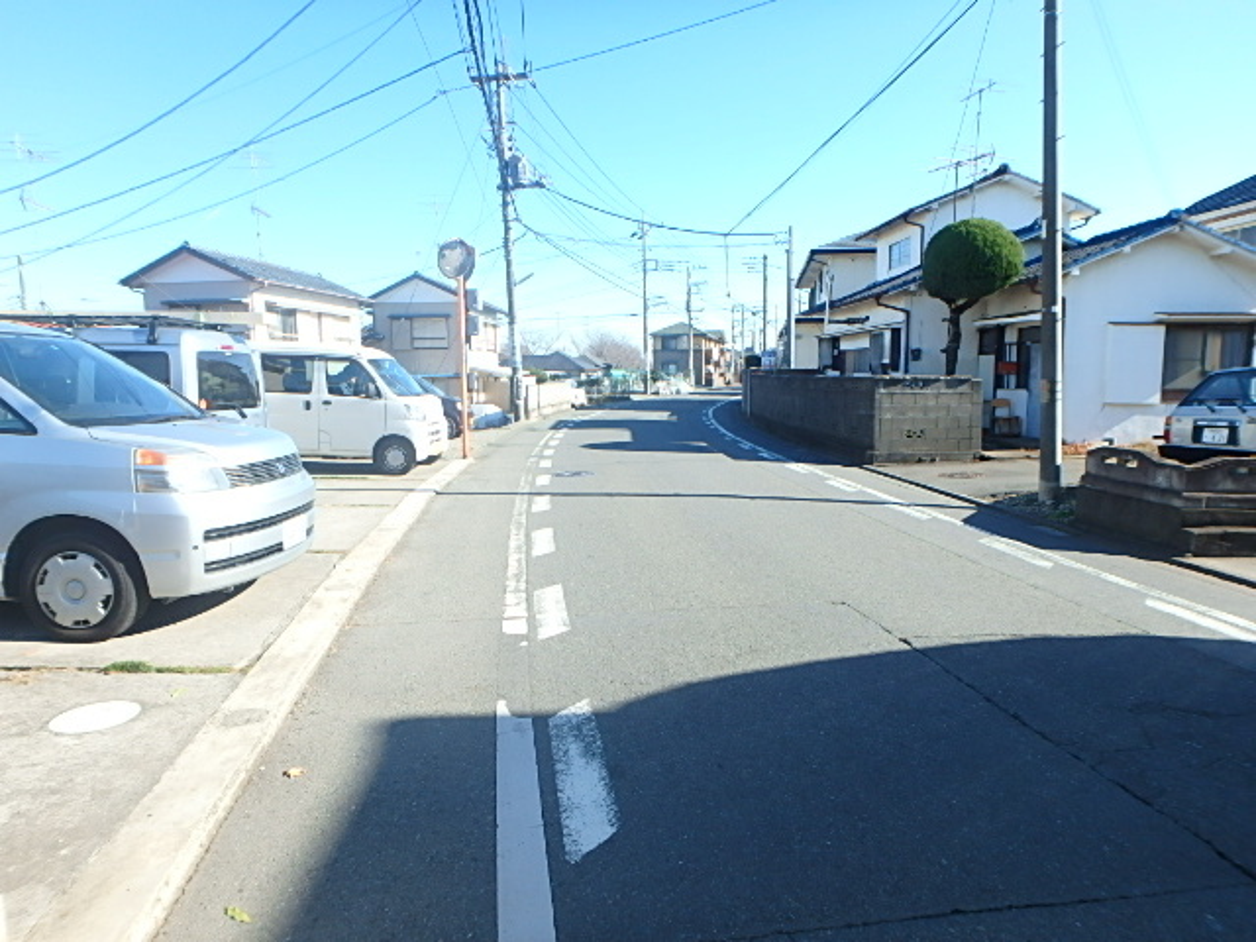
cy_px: 471
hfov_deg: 79.0
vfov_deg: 63.4
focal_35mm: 21
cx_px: 628
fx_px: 762
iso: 125
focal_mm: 3.7
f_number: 3.5
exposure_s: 1/400
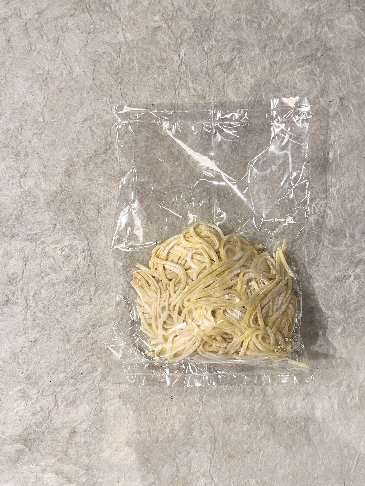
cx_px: 182
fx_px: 366
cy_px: 243
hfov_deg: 53.1
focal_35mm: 26
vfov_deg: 67.3
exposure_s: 1/50
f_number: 1.6
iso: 200
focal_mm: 5.1
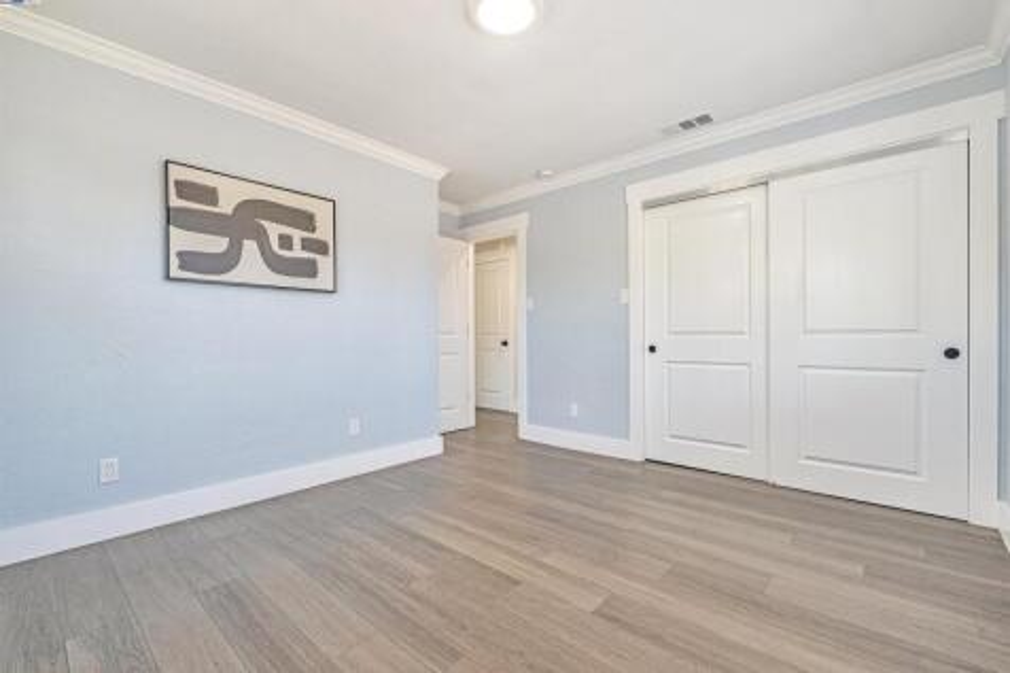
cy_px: 336
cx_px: 505
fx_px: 421
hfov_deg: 100.4
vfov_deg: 77.3
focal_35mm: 15
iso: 160
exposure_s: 1/7
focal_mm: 10
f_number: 8
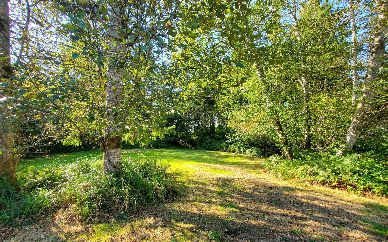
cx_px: 192
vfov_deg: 78.5
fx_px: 148
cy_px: 131
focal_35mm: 14
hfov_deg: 105.3
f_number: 2.2
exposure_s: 1/120
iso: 50
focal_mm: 1.8
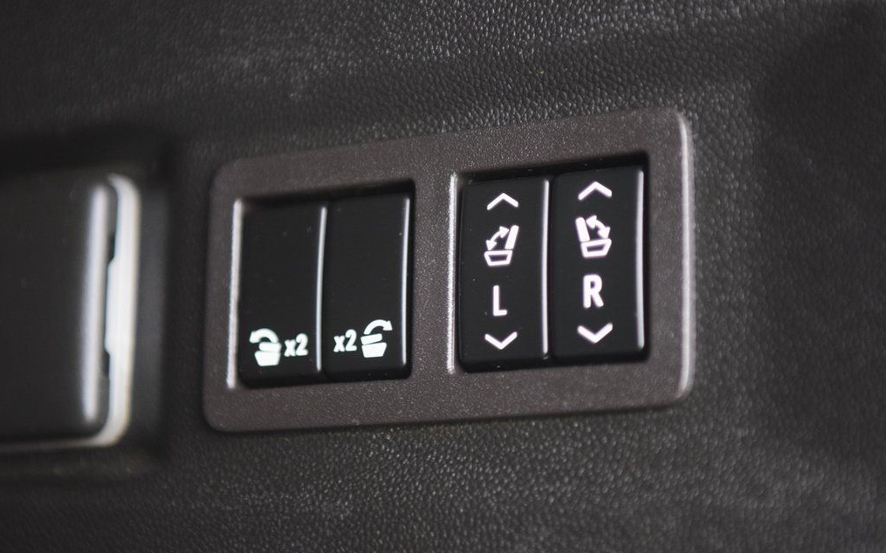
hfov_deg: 19.3
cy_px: 257
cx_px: 444
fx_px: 2607
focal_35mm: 108
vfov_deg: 12.1
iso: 1600
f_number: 2.8
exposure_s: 1/2
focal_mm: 70
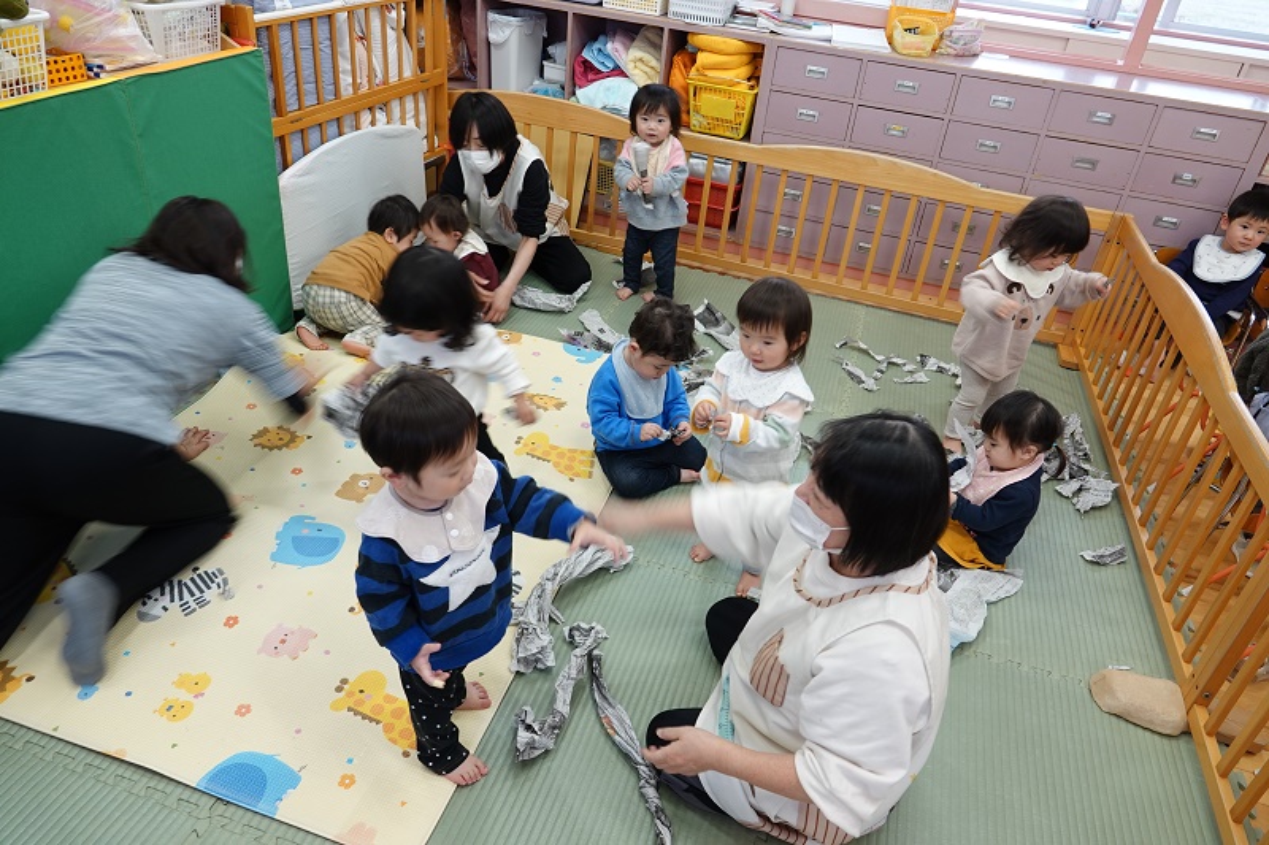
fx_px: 846
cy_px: 422
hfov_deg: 73.8
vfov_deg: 53.1
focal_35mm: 24
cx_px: 634
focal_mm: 8.8
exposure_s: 1/30
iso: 125
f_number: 2.4
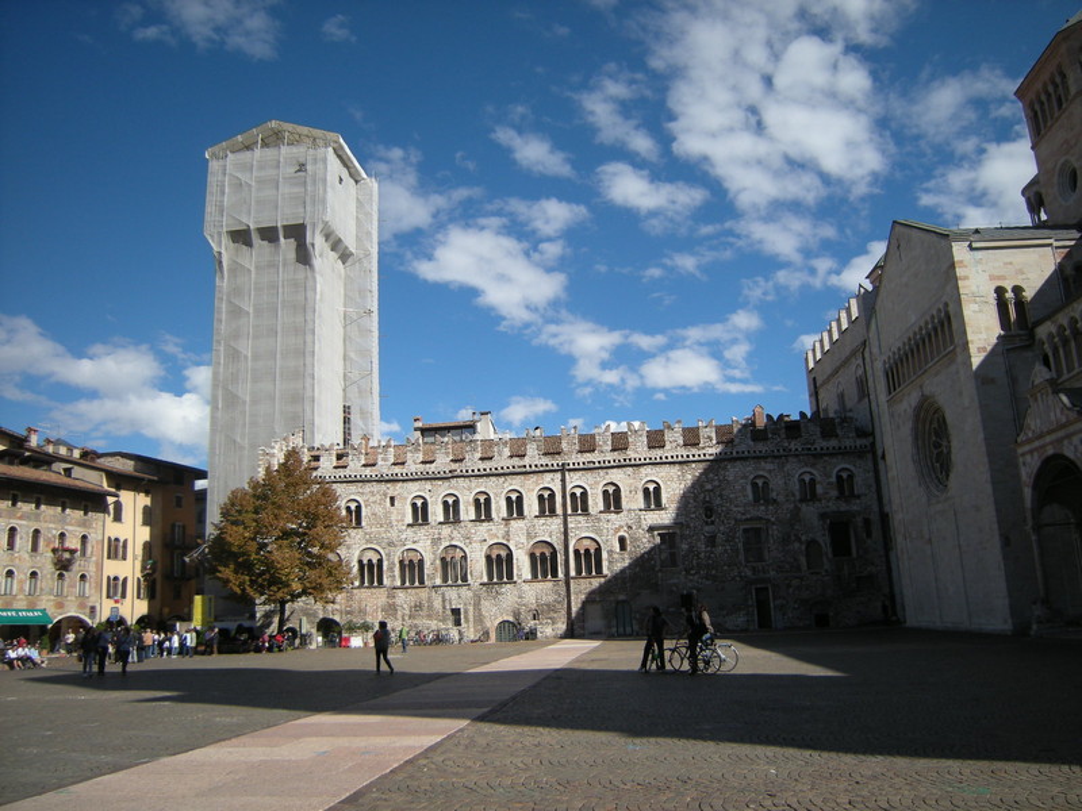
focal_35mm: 28
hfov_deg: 63.4
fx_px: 875
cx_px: 541
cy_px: 406
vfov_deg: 49.7
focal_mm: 4.7
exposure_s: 1/317
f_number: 5.6
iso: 64
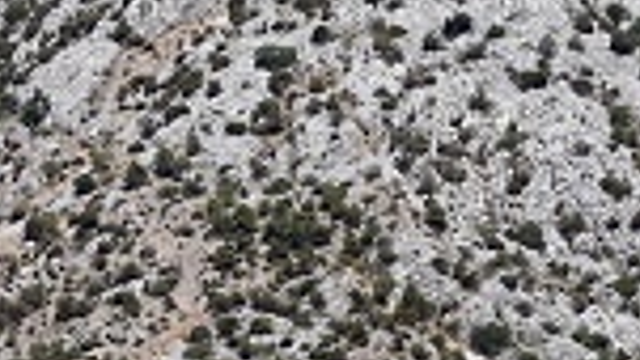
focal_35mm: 485
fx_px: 8232
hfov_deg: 4.4
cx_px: 38
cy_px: 892
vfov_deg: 2.5
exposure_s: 1/1000
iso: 100
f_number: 4.5
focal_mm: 70
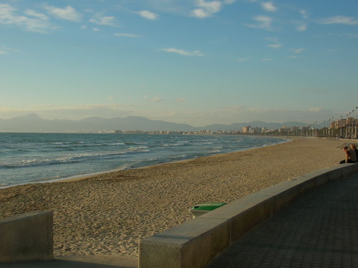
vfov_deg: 31.5
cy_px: 134
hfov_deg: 41.3
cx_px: 179
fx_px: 475
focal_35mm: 46
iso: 50
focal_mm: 7.7
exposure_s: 1/287
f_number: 5.4
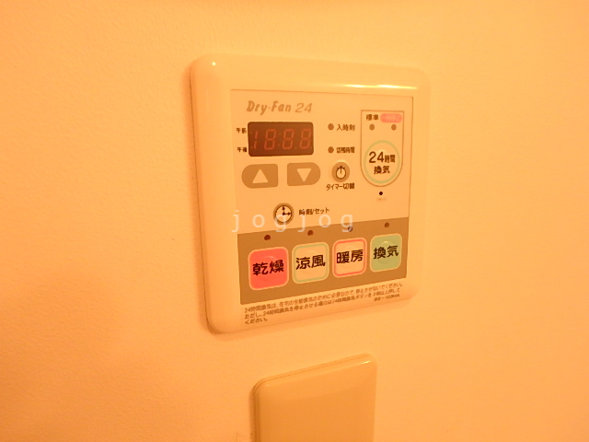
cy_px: 221
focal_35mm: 21
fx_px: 357
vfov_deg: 63.4
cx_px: 294
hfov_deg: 79.0
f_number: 3.5
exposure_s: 1/30
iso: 250
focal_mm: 3.7
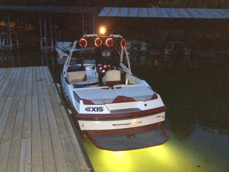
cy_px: 86
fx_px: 232
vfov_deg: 40.7
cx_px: 114
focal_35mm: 35
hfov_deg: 52.6
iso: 800
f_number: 2.4
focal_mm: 4.28
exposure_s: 1/16
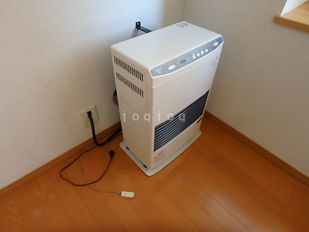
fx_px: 187
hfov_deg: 79.0
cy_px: 116
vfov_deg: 63.4
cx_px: 154
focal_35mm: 21
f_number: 3.5
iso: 320
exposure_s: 1/30
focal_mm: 3.7
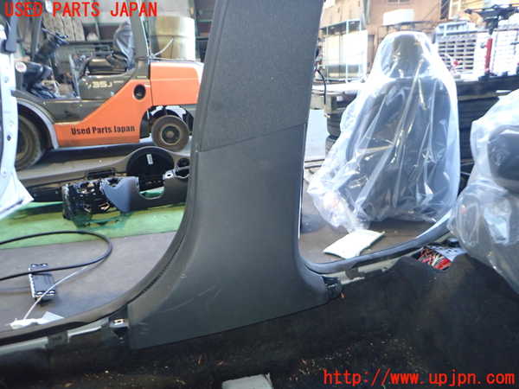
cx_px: 260
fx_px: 375
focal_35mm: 25
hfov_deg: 69.4
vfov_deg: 54.9
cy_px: 194
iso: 500
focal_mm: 4.5
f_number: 2
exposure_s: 1/30
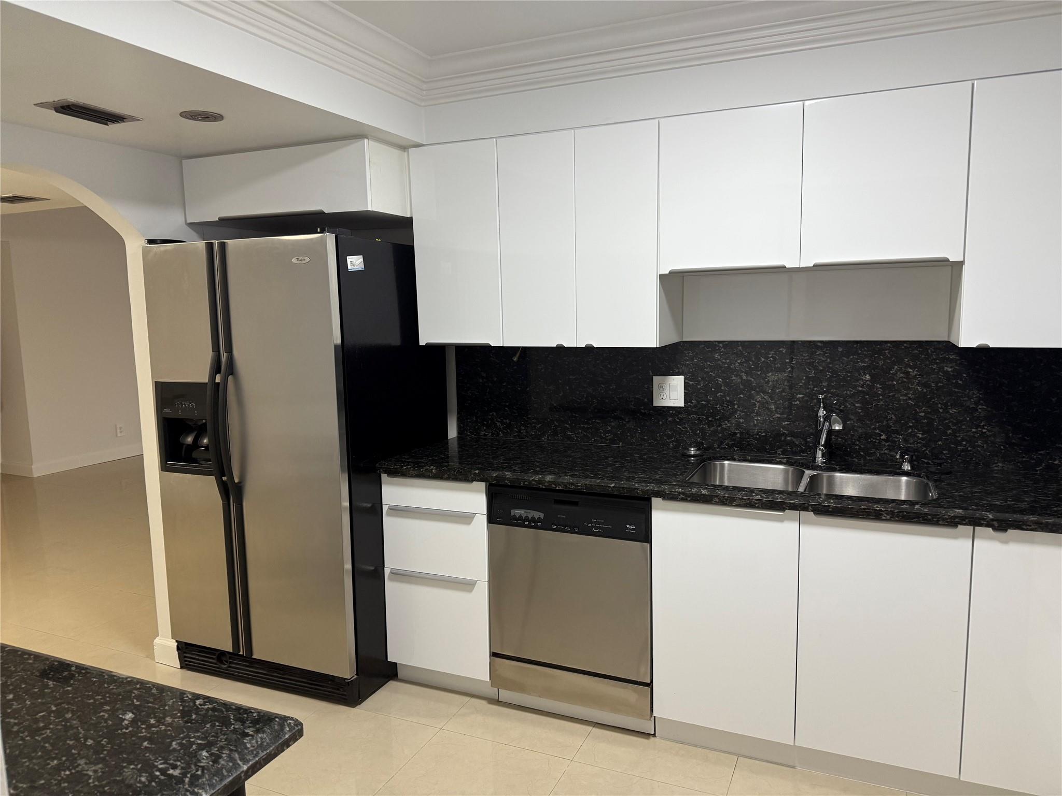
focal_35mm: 24
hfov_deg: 71.6
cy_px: 398
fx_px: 736
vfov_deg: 56.8
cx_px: 531
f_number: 1.78
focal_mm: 6.76
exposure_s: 1/60
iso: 160
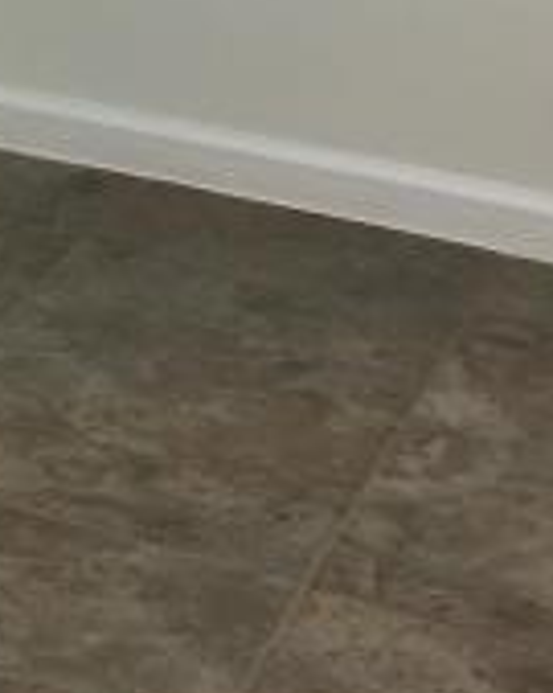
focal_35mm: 129
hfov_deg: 11.5
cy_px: -558
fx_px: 2642
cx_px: -258
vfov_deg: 13.4
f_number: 2.2
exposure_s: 1/30
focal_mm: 4.15
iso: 25
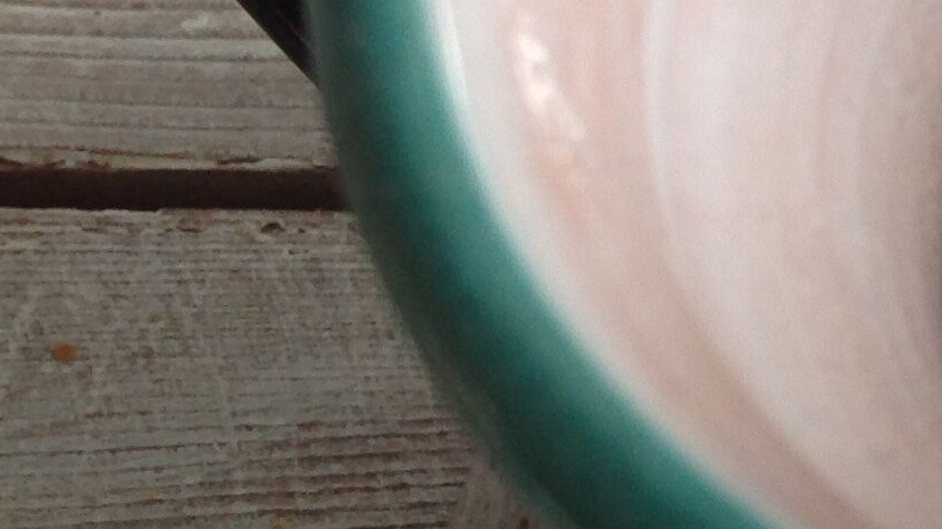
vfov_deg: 10.2
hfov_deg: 16.3
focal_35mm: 119
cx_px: 1467
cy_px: 112
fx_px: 2972
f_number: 2.4
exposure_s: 1/60
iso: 64
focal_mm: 4.28
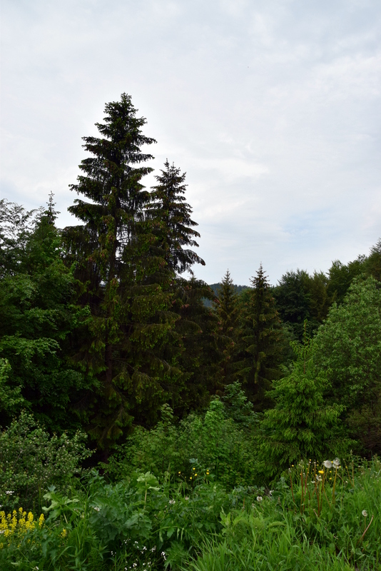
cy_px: 286
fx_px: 428
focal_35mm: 27
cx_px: 190
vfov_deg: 67.4
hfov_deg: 48.0
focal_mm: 18
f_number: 11
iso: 400
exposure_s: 1/500
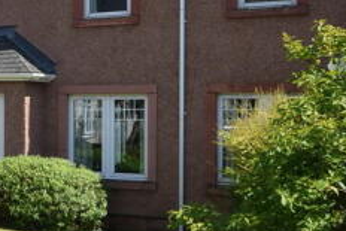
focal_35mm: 76
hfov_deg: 25.0
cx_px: -22
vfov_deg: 18.0
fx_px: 731
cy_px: 121
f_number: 8
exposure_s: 1/250
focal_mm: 18
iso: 200
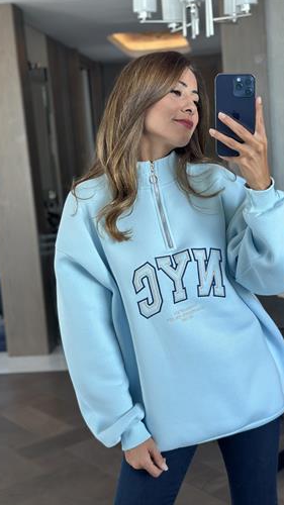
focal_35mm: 53
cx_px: 184
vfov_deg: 39.2
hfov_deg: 22.5
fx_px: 710
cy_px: 251
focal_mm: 6.86
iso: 125
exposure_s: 1/120
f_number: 1.78
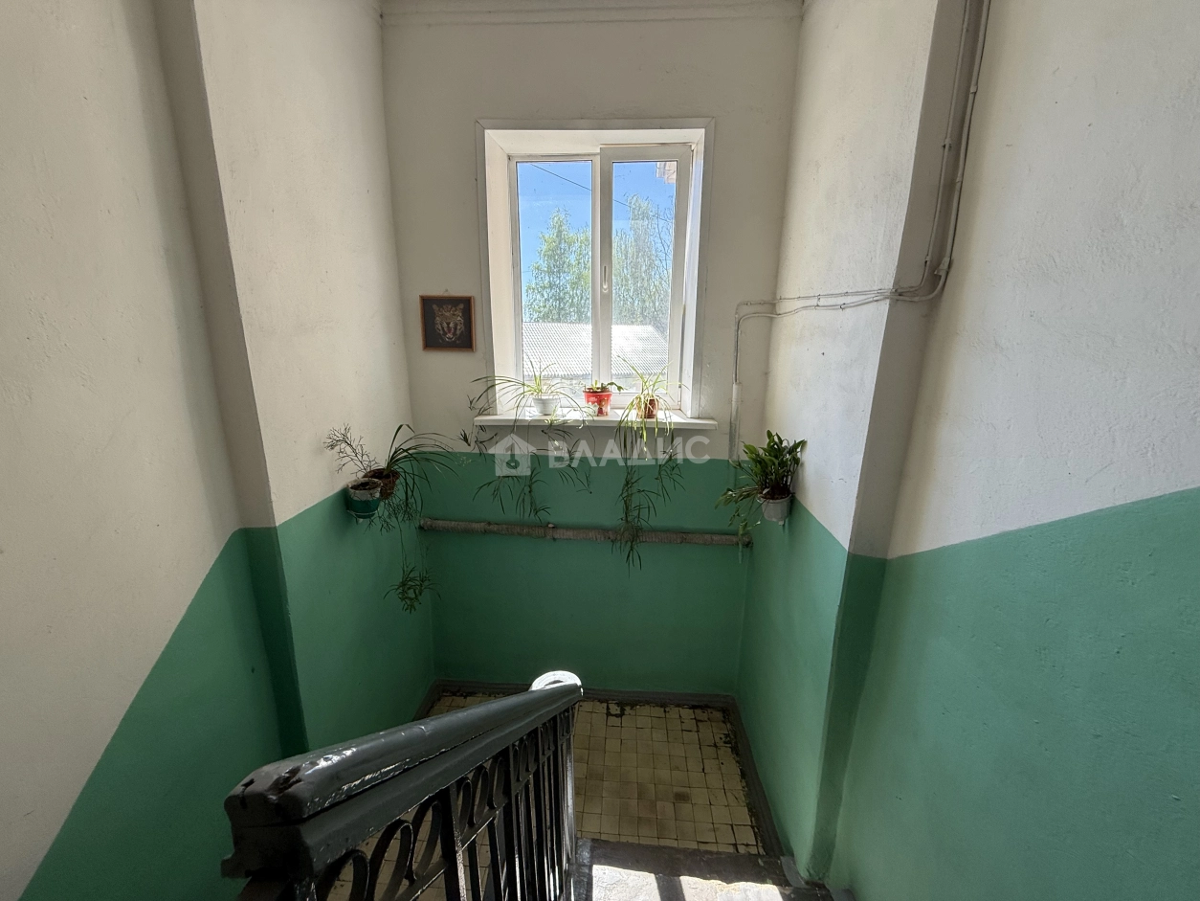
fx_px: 485
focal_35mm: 14
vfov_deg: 85.7
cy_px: 450
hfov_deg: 102.1
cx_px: 600
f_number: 2.2
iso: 64
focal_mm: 2.22
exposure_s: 1/298
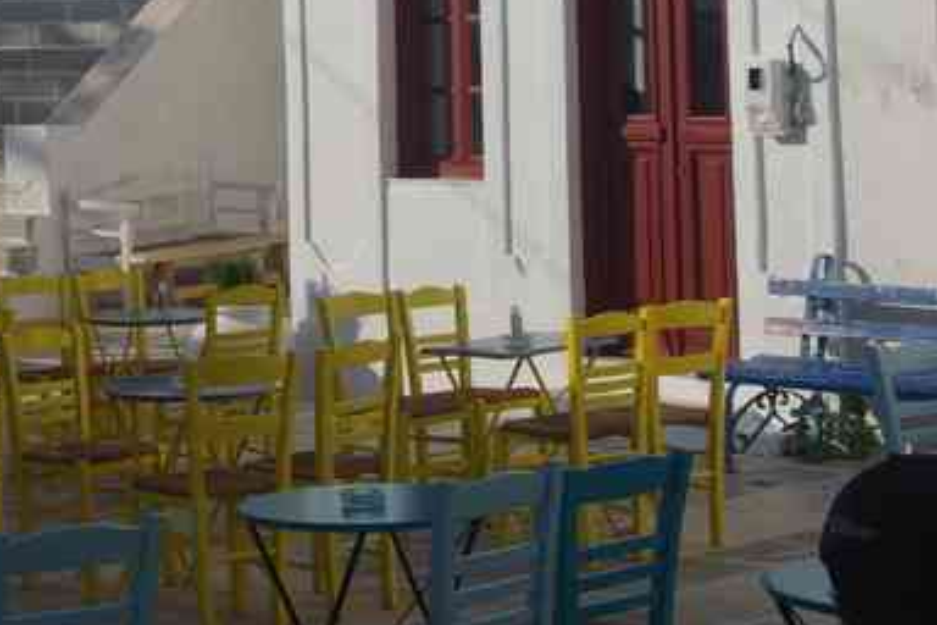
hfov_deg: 19.0
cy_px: -178
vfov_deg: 12.7
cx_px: 50
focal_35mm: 105
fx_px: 2730
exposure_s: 1/125
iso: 200
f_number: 11
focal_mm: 26.9
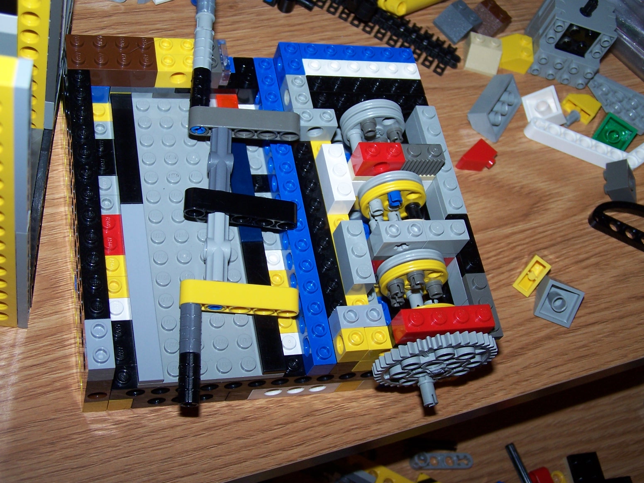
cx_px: 322
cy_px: 242
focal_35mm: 51
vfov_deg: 28.6
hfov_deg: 37.5
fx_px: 949
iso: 80
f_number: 3
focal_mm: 8.5
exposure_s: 1/60
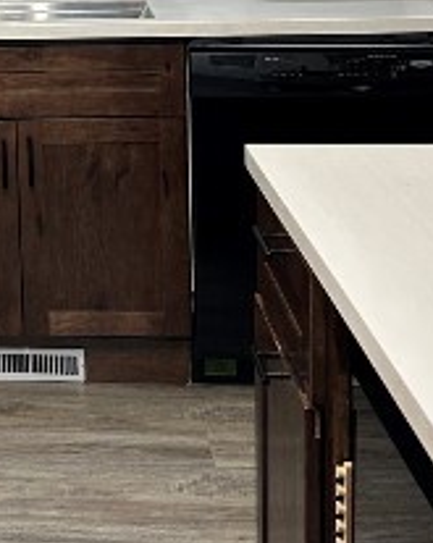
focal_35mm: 87
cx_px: -97
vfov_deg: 21.0
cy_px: -45
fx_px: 1397
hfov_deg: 16.8
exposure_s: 1/60
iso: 125
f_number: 1.78
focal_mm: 6.86
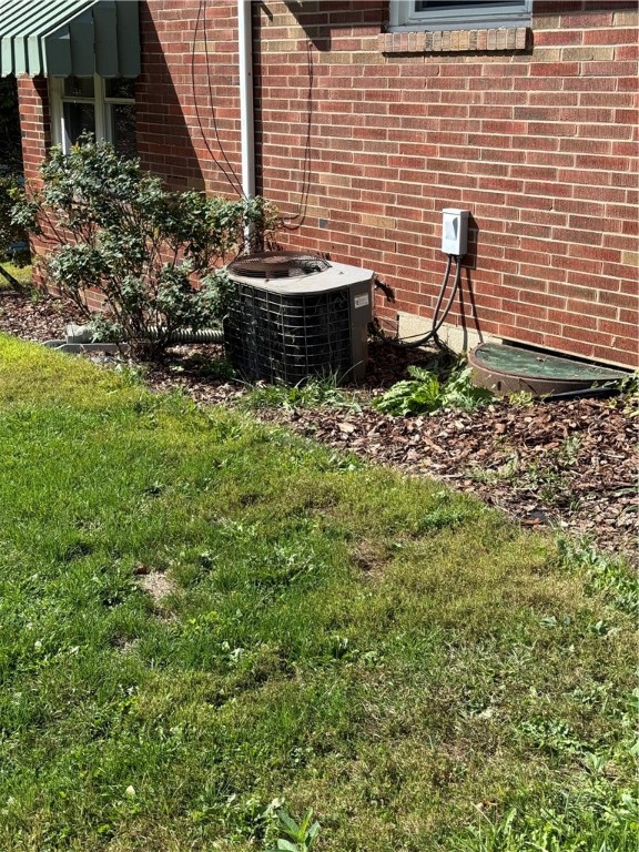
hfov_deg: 30.3
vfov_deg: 39.7
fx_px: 1181
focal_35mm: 48
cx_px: 320
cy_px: 426
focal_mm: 6.76
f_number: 1.78
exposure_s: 1/2273
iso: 64
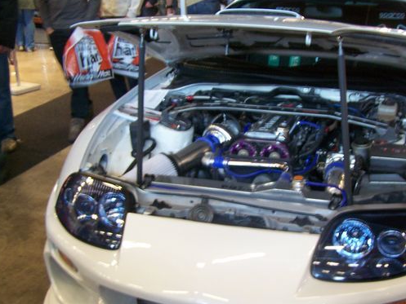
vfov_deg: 29.7
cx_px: 250
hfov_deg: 38.7
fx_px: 575
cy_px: 162
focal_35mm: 49
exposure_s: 1/10
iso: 160
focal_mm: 6.3
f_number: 2.8
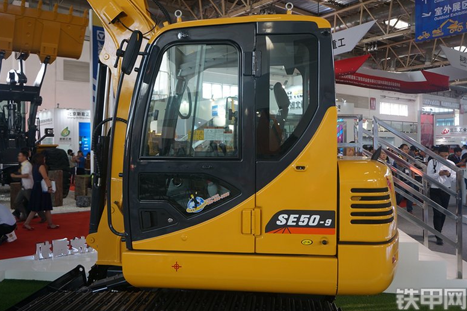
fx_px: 441
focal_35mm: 34
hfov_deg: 55.8
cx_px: 233
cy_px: 154
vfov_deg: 38.9
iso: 250
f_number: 4
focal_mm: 22
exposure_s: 1/60
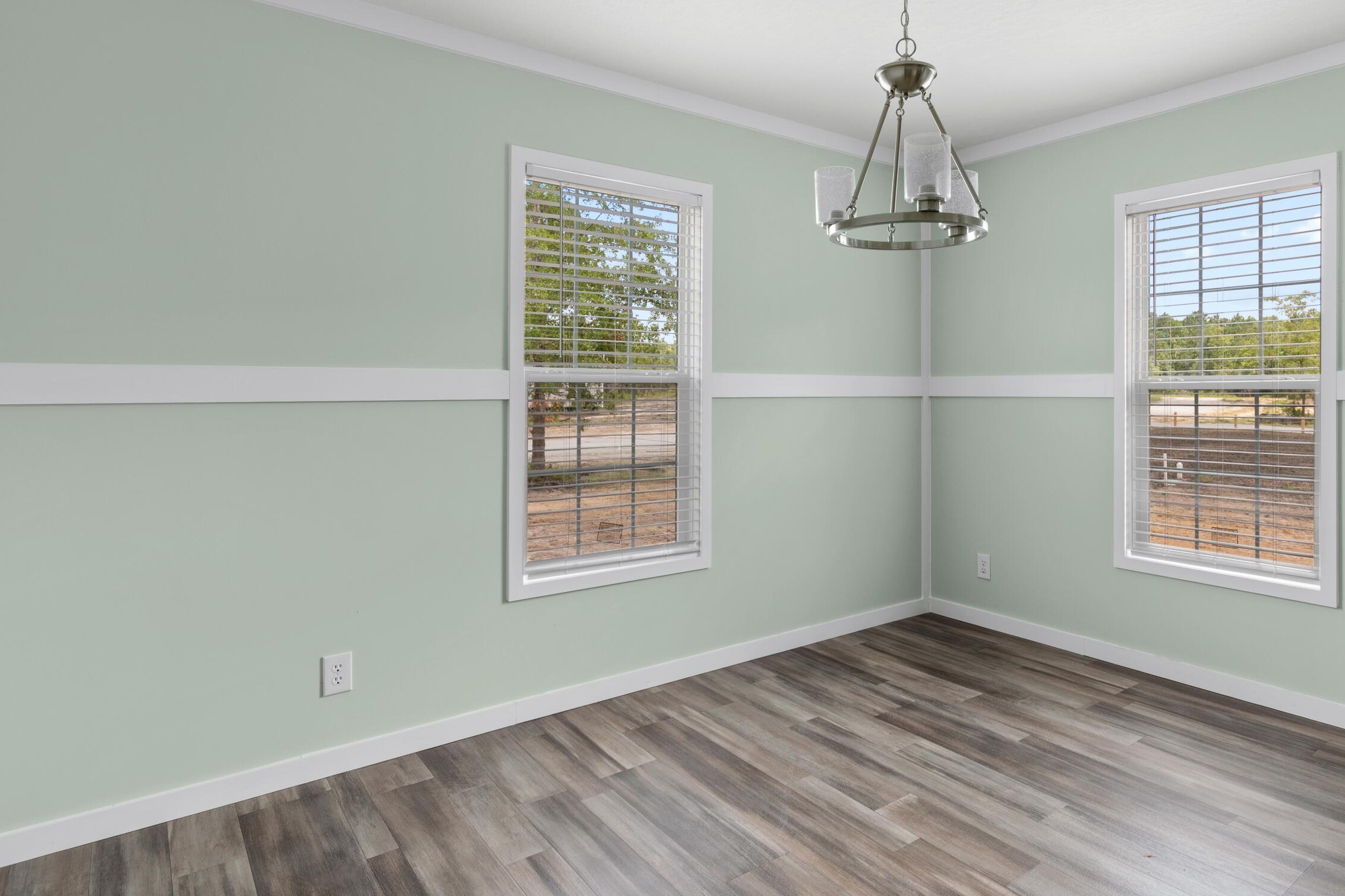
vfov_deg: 61.6
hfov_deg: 82.7
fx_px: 747
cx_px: 823
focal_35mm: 20
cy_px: 375
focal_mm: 10
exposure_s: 1/4
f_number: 8
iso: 100
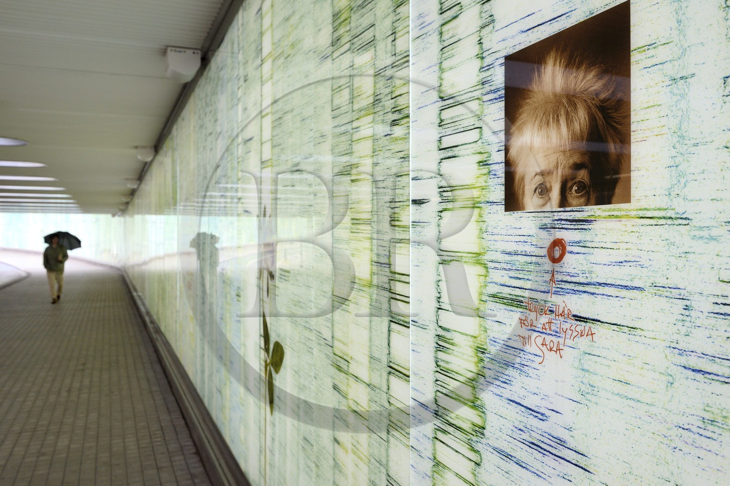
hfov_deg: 60.3
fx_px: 628
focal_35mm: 31
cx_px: 365
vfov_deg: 42.3
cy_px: 243
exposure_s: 1/100
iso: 800
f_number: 6.3
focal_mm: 31
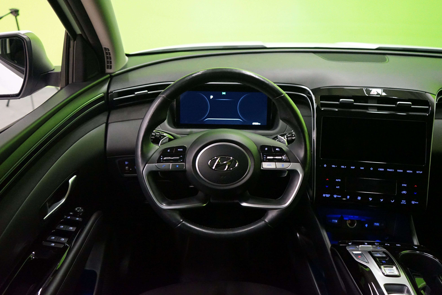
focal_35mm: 31
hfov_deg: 60.3
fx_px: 381
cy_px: 148
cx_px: 221
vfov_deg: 42.3
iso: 6400
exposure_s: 1/40
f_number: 4
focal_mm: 31
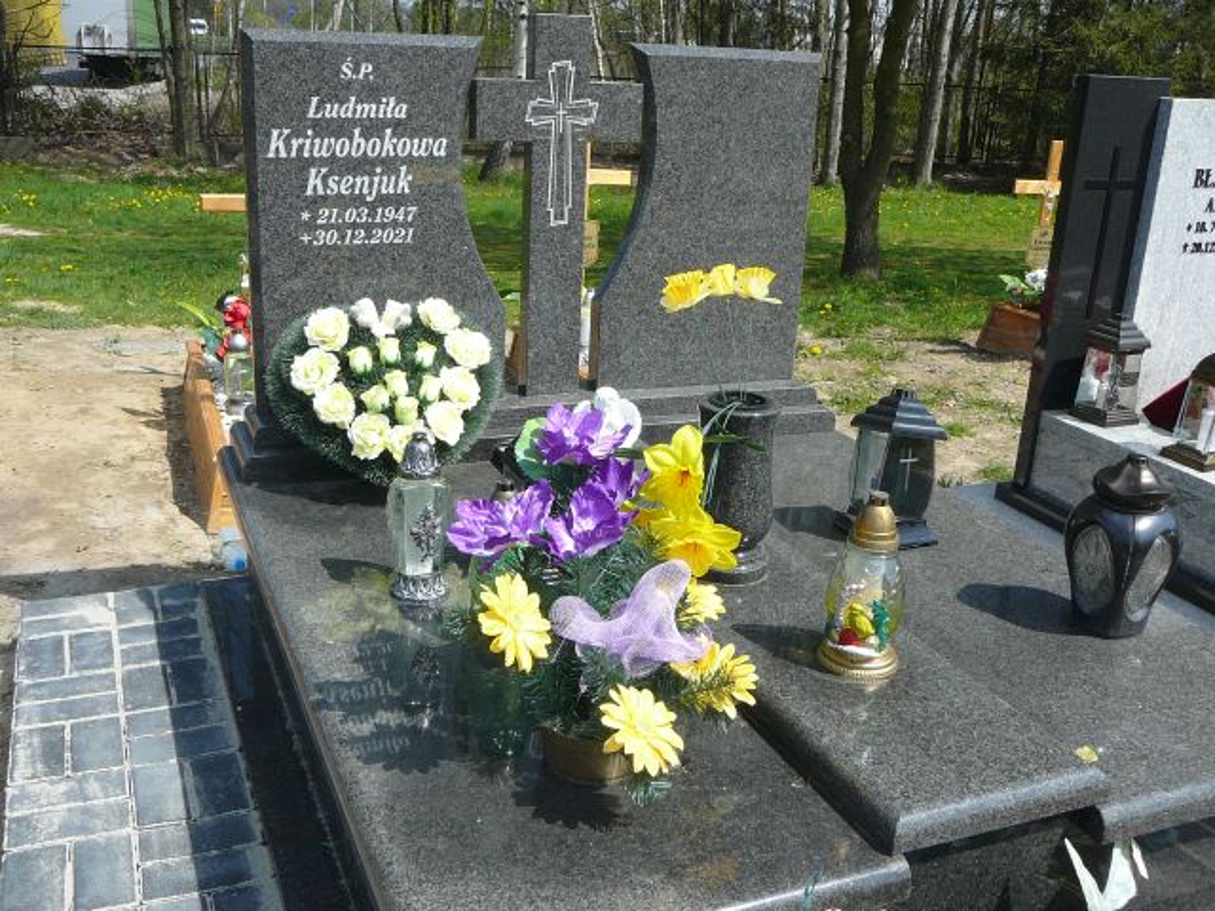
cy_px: 456
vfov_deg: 40.7
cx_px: 608
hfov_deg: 52.6
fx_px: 1228
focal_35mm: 35
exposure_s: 1/400
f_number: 5
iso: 80
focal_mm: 5.2
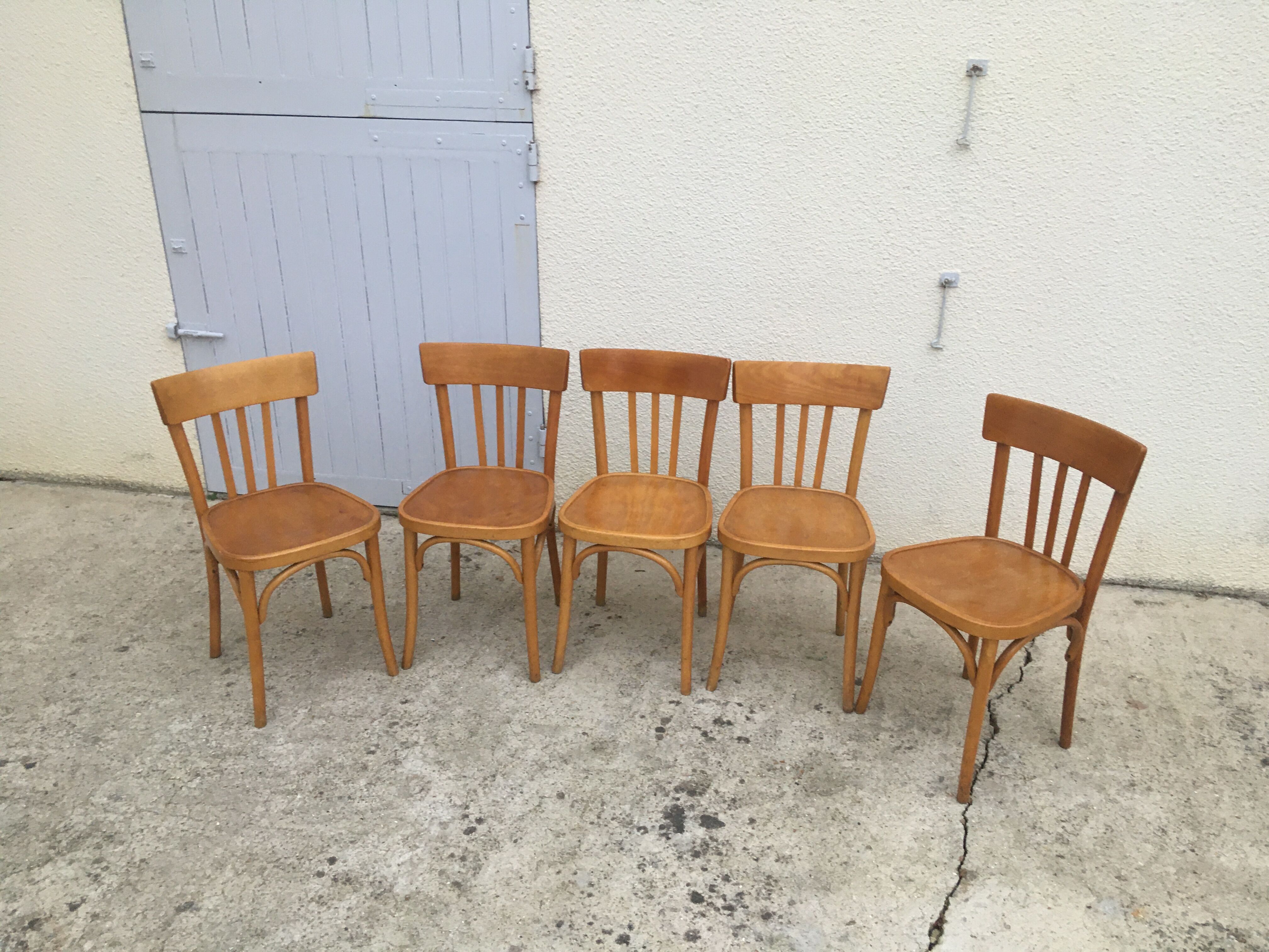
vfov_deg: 48.2
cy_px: 476
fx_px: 1063
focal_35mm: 29
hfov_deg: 61.7
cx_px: 634
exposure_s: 1/33
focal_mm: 4.15
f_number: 2.2
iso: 100
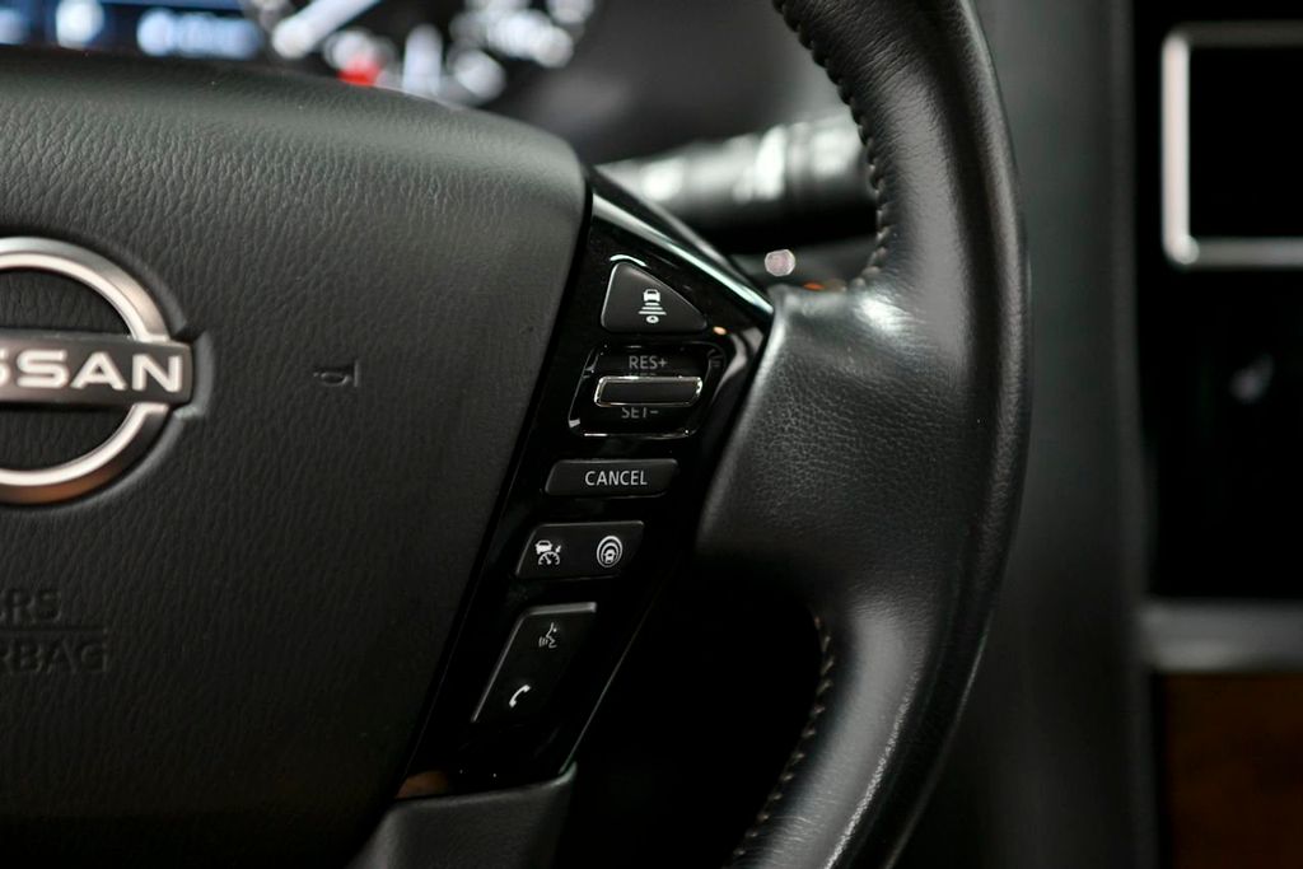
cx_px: 652
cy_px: 434
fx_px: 2534
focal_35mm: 70
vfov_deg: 19.5
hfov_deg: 28.8
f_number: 3.5
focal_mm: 70
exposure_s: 1/160
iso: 2500
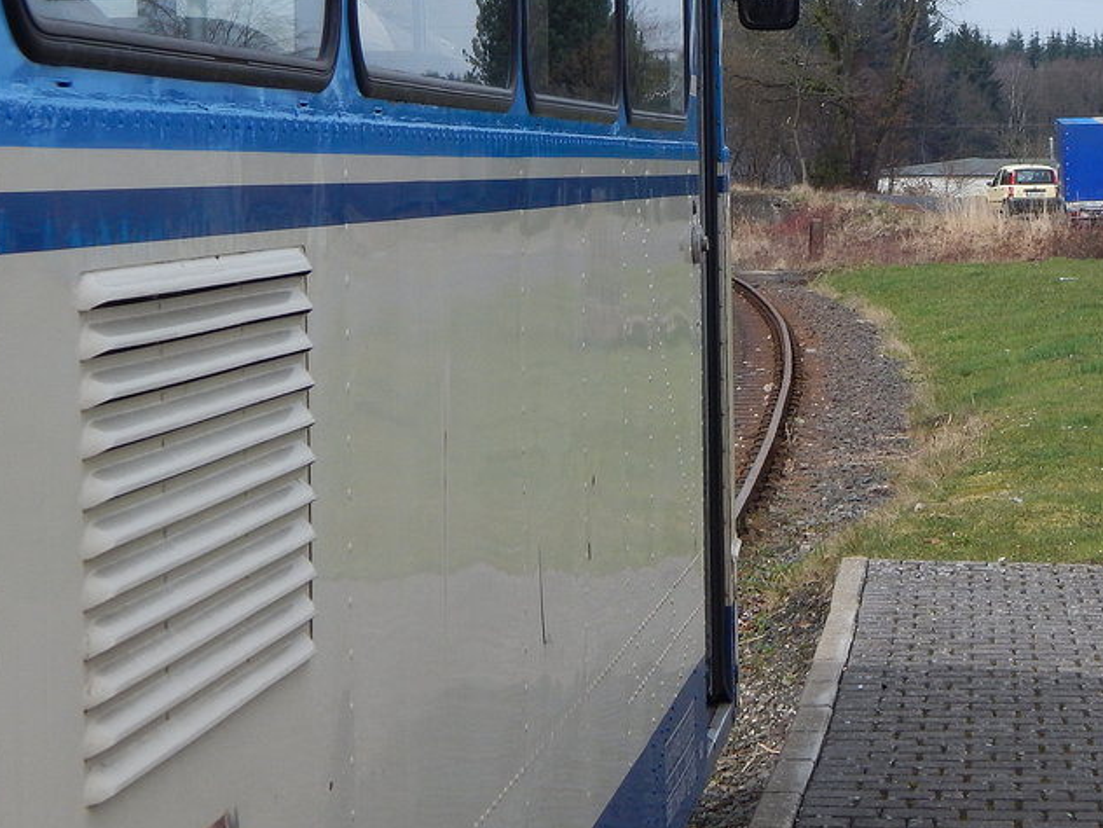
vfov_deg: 12.9
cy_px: 93
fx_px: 3632
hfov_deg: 17.1
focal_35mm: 114
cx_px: 885
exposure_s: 1/1000
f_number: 4
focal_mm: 10.9
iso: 125
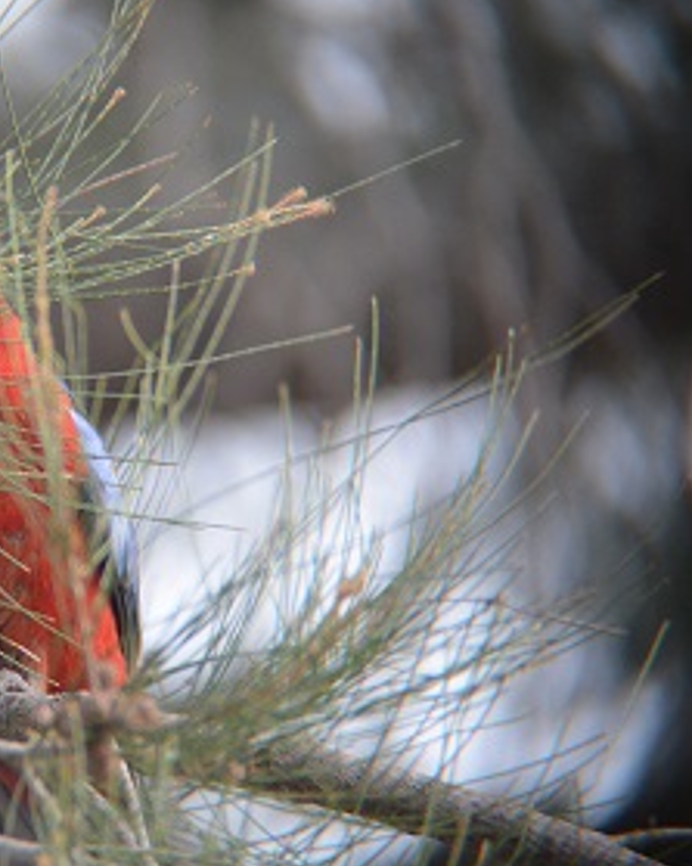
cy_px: 445
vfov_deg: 3.8
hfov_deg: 3.1
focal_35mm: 504
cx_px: -43
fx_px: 12910
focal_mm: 200
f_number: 5.6
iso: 1400
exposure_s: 1/500
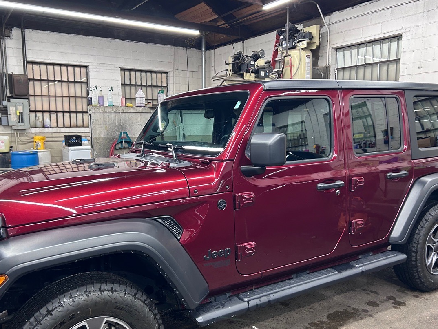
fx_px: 392
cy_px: 181
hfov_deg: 58.3
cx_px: 205
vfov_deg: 45.4
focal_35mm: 31
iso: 160
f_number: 1.5
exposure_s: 1/60
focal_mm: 5.7
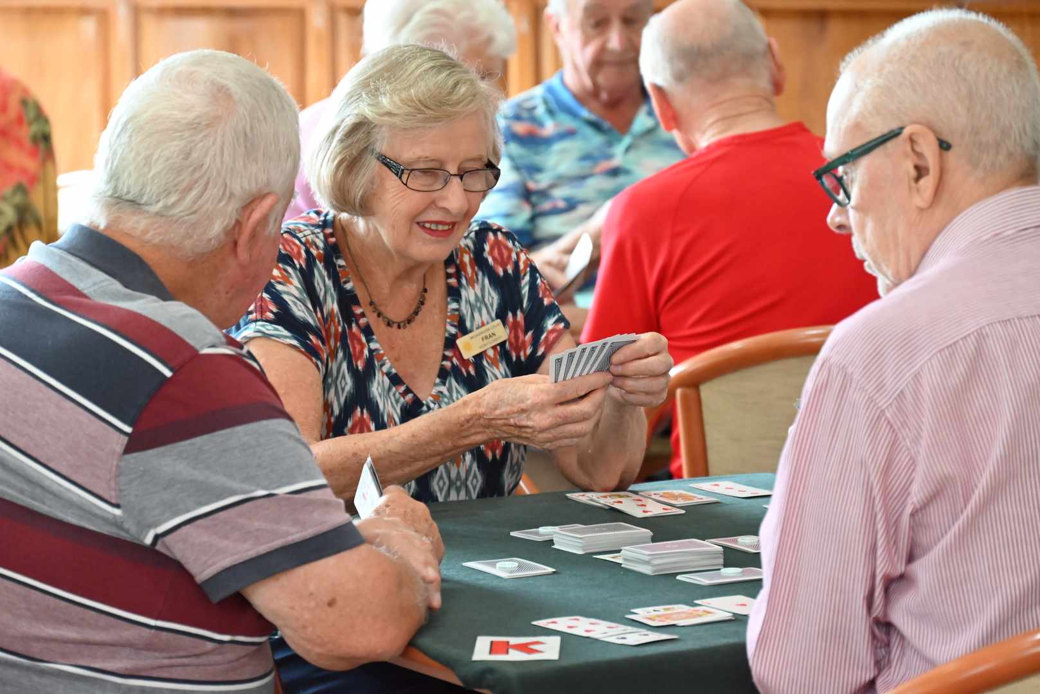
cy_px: 347
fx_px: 4046
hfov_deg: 14.6
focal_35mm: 140
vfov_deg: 9.8
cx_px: 520
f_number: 6.3
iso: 6400
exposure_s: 1/125
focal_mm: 140
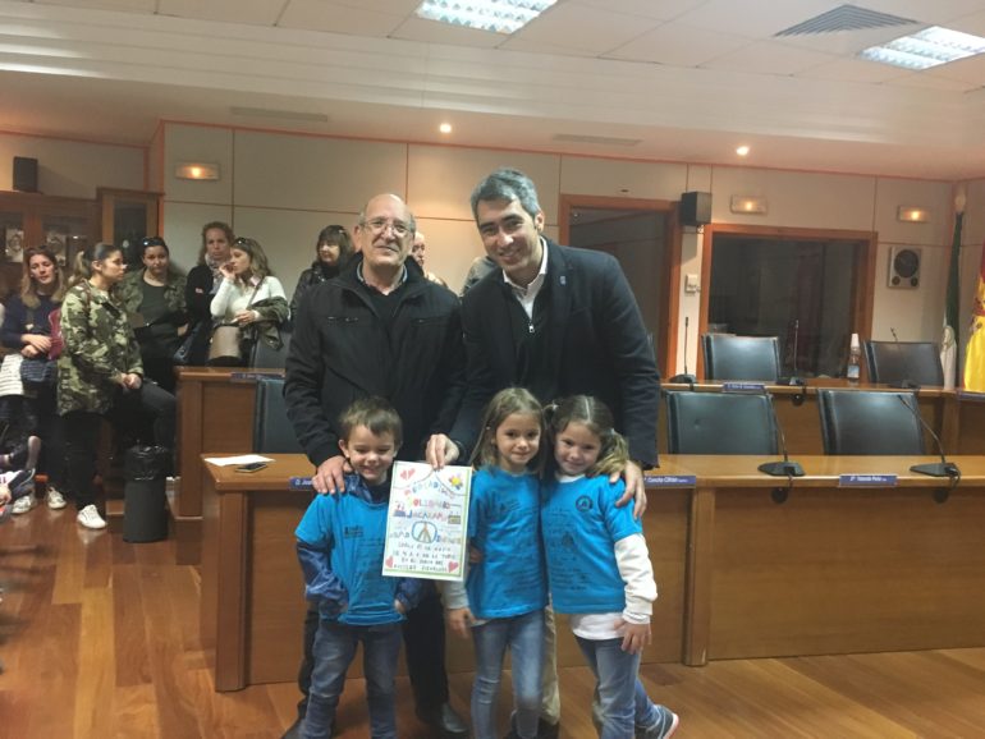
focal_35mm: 29
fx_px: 825
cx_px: 492
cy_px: 370
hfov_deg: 61.6
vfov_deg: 48.3
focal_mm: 4.15
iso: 250
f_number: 2.2
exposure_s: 1/17
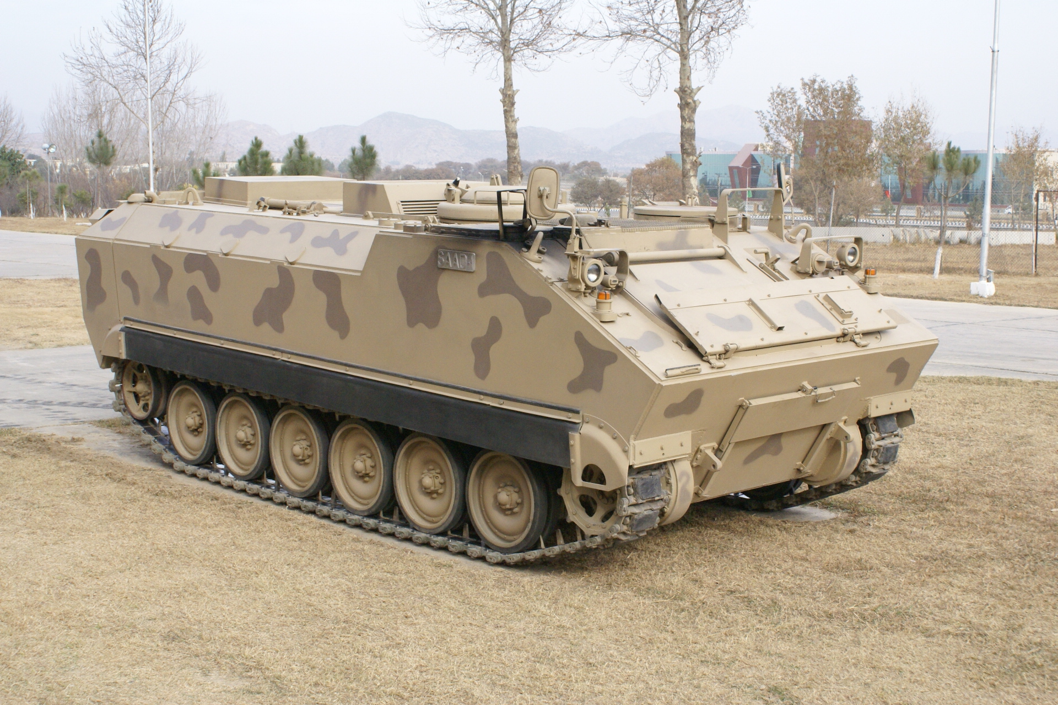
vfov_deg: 25.8
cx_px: 529
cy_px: 352
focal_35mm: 52
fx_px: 1543
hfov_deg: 37.9
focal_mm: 35
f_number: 9
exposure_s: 1/400
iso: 800
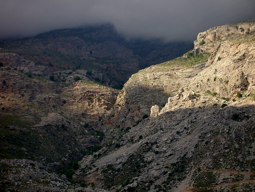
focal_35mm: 102
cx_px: 128
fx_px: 751
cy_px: 96
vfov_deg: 14.5
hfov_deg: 19.3
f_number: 4.9
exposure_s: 1/250
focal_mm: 16.8
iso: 50
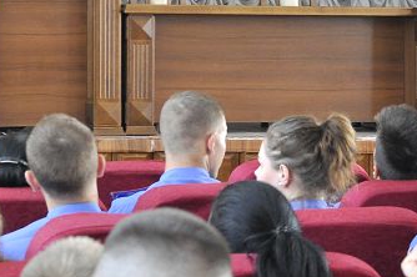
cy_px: -24
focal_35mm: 184
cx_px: 46
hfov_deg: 11.1
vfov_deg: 7.4
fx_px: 2129
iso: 1000
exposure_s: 1/13
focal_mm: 40
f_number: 4.5
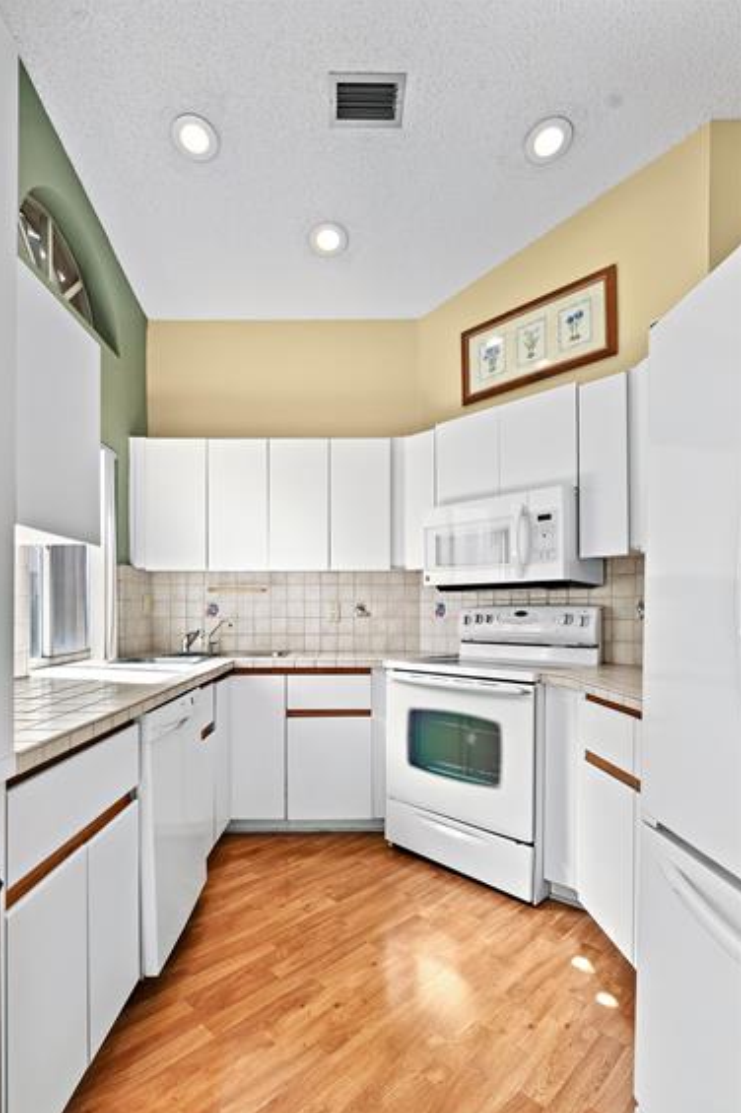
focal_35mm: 18
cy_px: 587
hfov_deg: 68.7
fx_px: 542
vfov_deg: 91.5
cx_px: 351
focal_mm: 11
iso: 125
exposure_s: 1/5
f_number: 11
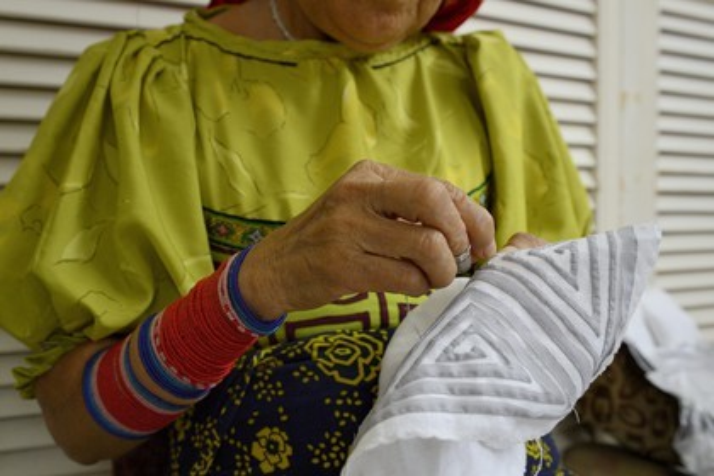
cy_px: 238
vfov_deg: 41.1
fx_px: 635
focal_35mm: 32
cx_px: 357
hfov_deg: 58.7
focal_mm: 32
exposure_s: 1/50
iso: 1600
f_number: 6.3
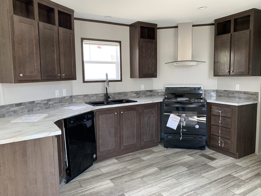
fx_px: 196
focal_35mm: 26
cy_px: 98
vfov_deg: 53.1
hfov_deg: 67.3
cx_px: 130
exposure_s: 1/110
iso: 100
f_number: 1.8
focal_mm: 4.25
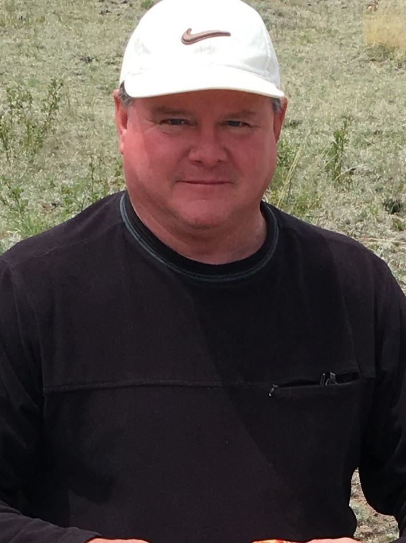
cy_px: 272
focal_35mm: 29
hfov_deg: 48.2
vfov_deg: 61.7
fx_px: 454
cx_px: 203
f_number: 2.2
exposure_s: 1/699
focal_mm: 4.15
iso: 25
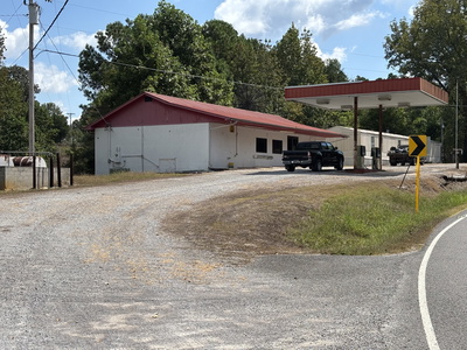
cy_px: 175
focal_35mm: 52
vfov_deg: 28.0
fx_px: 702
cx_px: 234
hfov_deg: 36.8
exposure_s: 1/2571
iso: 32
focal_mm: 5.96
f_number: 1.6
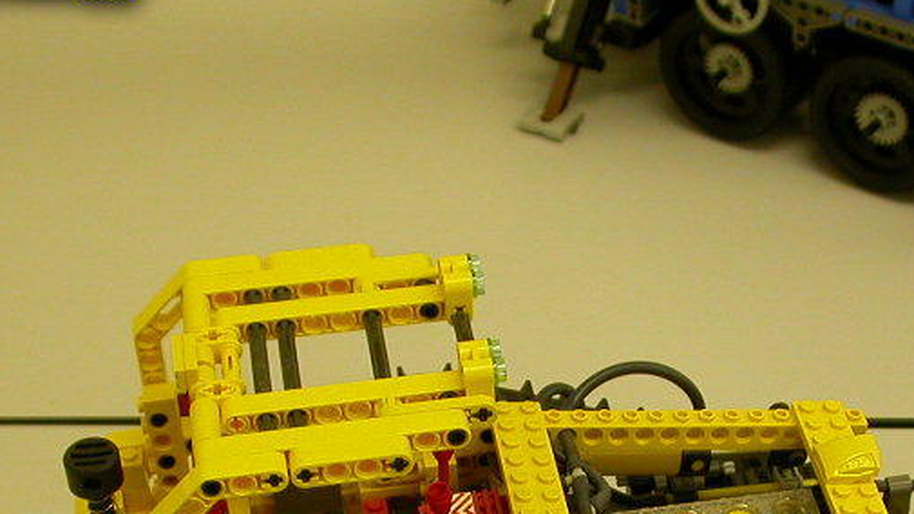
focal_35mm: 84
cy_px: 630
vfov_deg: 13.9
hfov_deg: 25.2
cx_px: 576
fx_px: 2036
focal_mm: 7.85
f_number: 3
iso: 100
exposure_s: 1/43.8
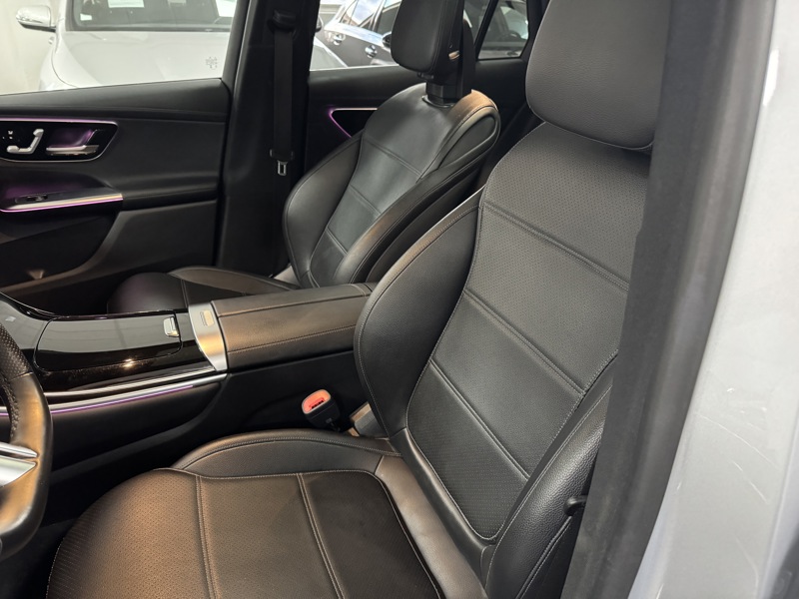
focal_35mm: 24
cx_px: 400
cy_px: 300
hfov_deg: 71.6
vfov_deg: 56.8
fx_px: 554
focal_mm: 6.76
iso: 1000
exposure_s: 1/33
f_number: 1.78
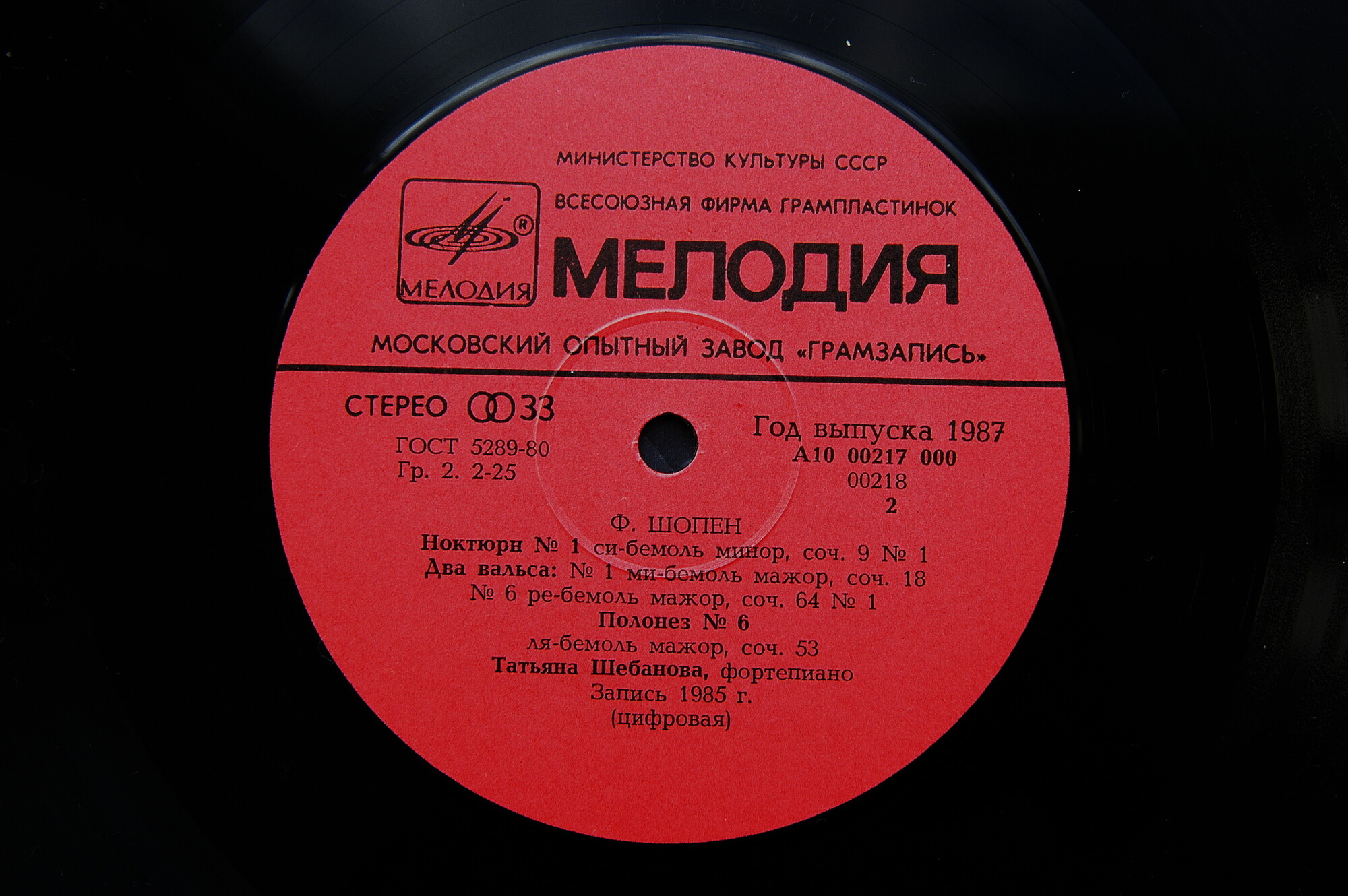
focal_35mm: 52
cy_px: 448
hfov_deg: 37.9
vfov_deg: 25.7
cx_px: 674
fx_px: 1964
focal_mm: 35
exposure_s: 1/80
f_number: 4.5
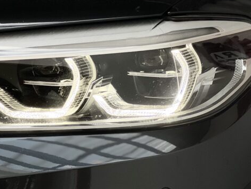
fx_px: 950
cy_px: 42
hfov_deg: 15.0
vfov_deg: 11.3
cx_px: 72
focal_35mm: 131
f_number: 2.8
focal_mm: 9
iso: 160
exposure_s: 1/101
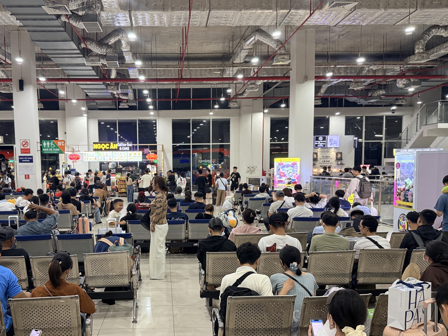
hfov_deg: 52.2
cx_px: 174
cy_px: 210
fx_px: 453
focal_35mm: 35
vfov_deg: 40.4
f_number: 1.78
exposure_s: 1/50
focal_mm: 6.76
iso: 200
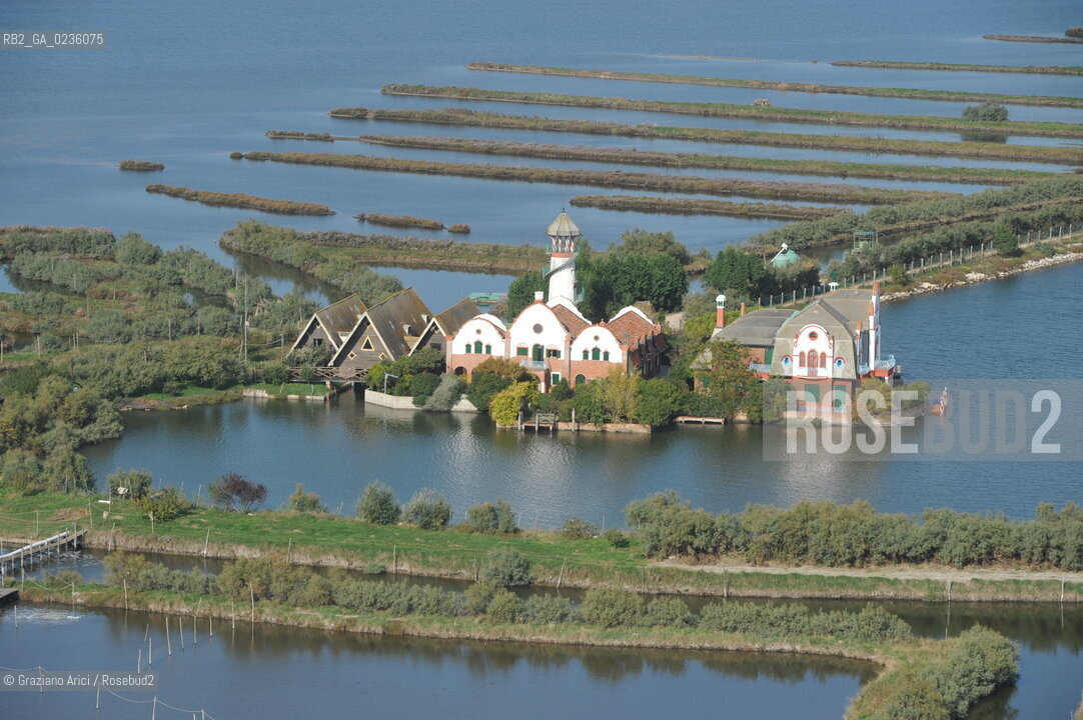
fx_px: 4359
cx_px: 542
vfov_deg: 9.5
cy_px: 360
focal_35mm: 145
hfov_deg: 14.2
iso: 500
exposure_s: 1/1250
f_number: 8
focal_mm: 145
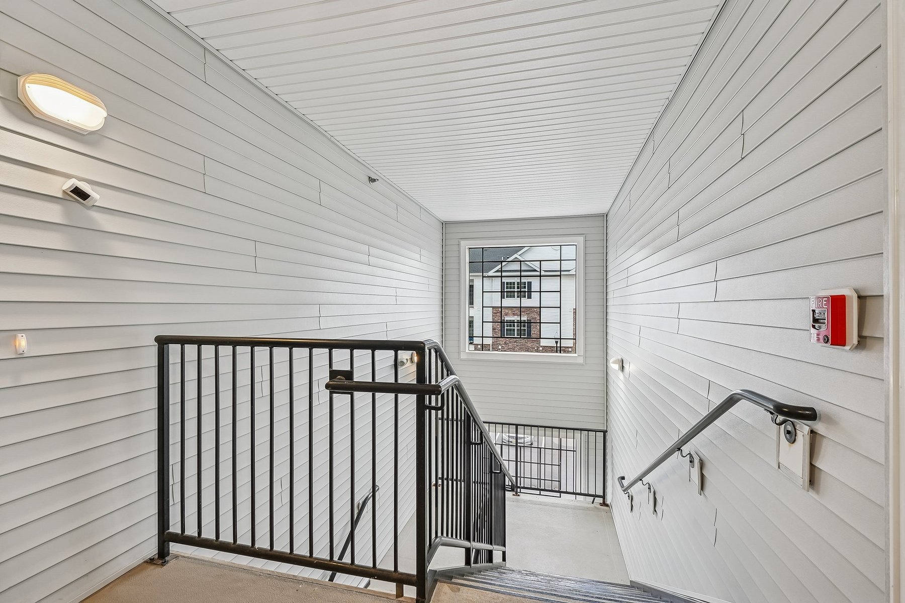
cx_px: 452
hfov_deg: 95.3
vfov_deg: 72.4
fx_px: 412
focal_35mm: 16
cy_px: 302
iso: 100
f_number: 7.1
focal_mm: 16.4
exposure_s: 1/4
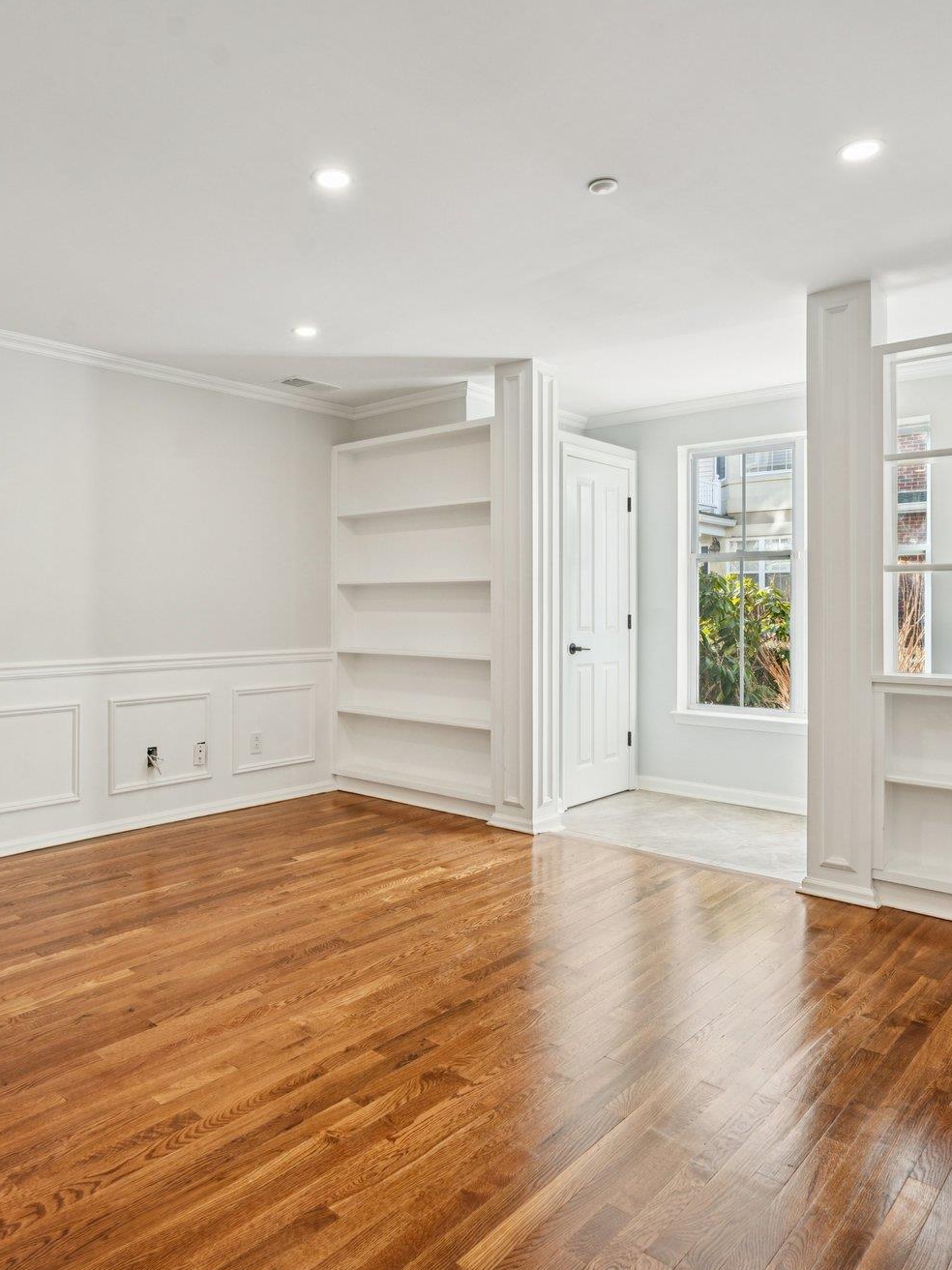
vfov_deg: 71.6
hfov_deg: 56.5
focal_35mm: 24
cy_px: 624
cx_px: 394
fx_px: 880
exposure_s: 1/30
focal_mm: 16
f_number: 8
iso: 320
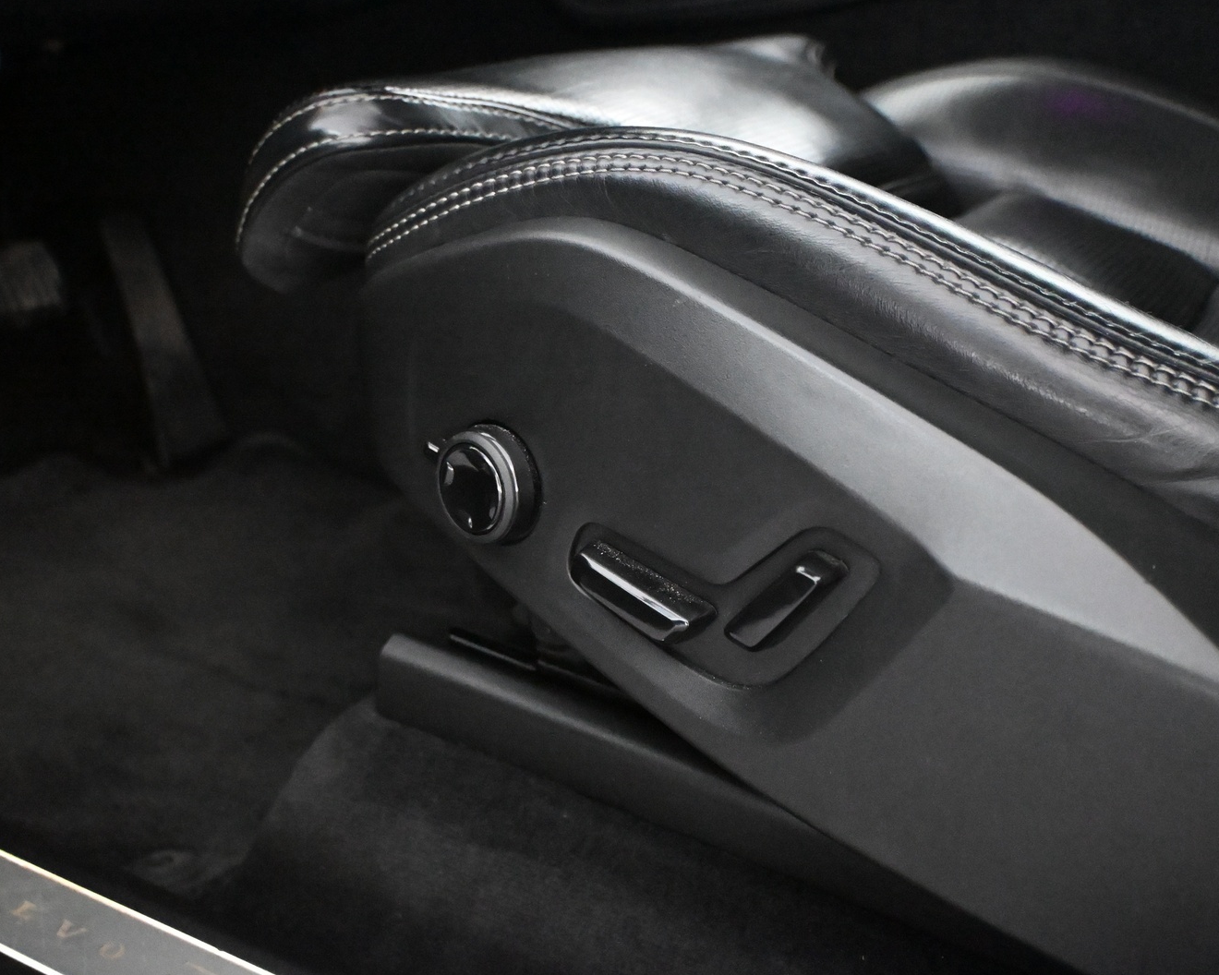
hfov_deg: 47.9
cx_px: 643
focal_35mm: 38
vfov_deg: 39.2
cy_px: 493
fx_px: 1371
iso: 12800
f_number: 4
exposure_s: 1/60
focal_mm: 22
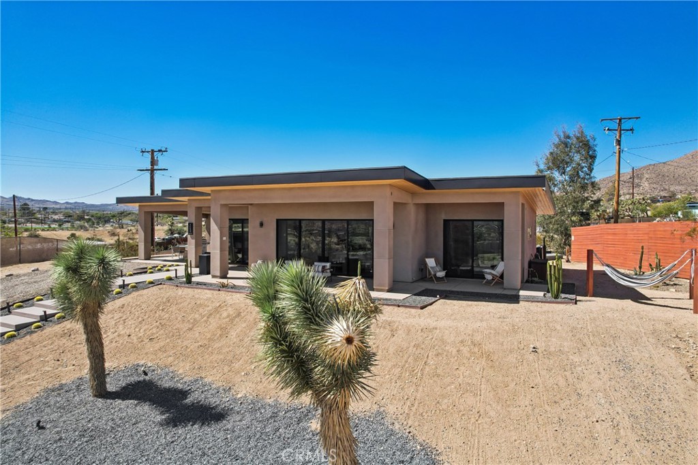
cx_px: 349
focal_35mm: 22
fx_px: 427
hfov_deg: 78.6
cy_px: 232
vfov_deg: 57.2
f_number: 2.8
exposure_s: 1/2000
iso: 110
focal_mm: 8.4
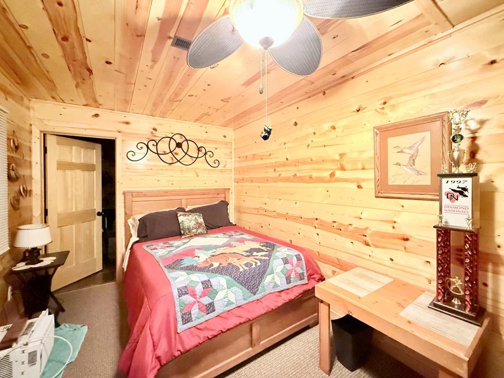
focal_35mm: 15
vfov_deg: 81.7
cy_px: 183
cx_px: 259
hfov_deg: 98.1
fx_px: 218
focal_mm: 2.22
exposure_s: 1/20
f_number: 2.2
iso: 2500
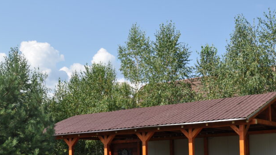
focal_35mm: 62
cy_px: 146
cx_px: 165
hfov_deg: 33.7
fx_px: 454
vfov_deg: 19.0
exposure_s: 1/320
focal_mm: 24
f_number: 9
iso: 200
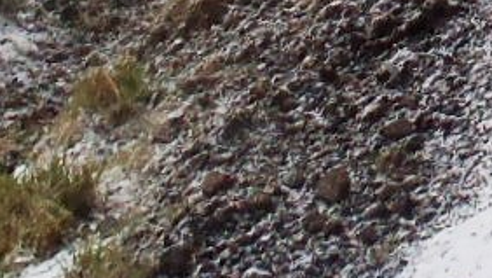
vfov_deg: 6.1
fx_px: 2258
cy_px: -757
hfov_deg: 11.9
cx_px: 752
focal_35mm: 173
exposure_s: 1/250
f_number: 3.9
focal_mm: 5
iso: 80
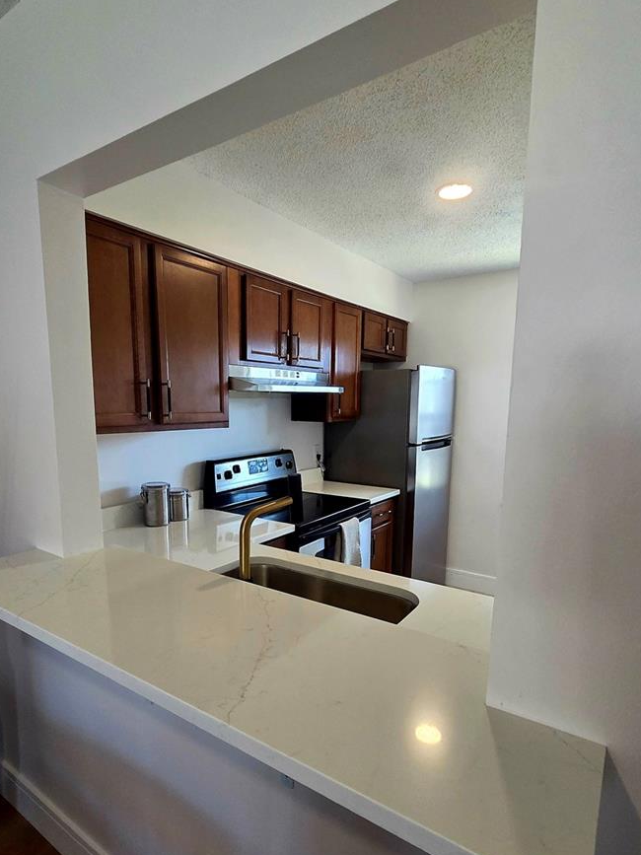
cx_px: 295
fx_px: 445
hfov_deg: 71.5
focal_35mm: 18
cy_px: 481
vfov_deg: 87.3
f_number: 2.2
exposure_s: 1/120
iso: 250
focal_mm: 2.2
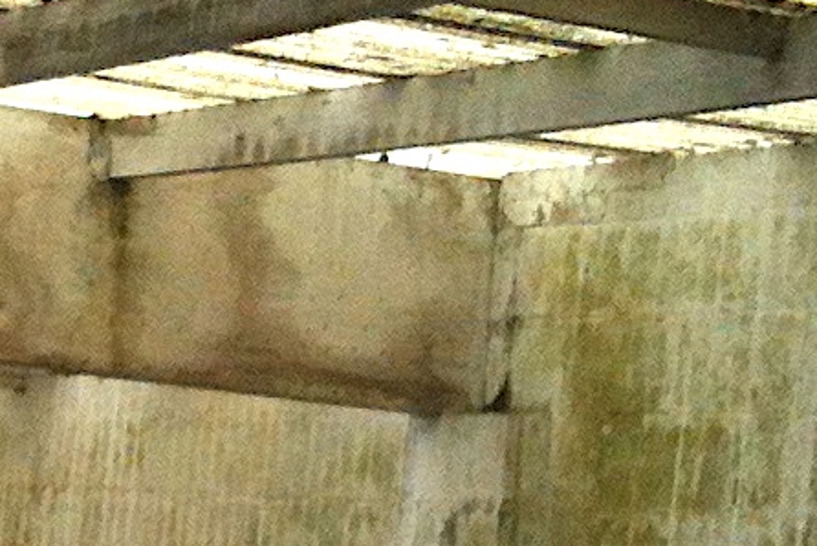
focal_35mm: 167
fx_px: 3792
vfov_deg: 8.0
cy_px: 856
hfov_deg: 11.8
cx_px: -337
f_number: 2.8
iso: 125
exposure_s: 1/120
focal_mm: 3.85
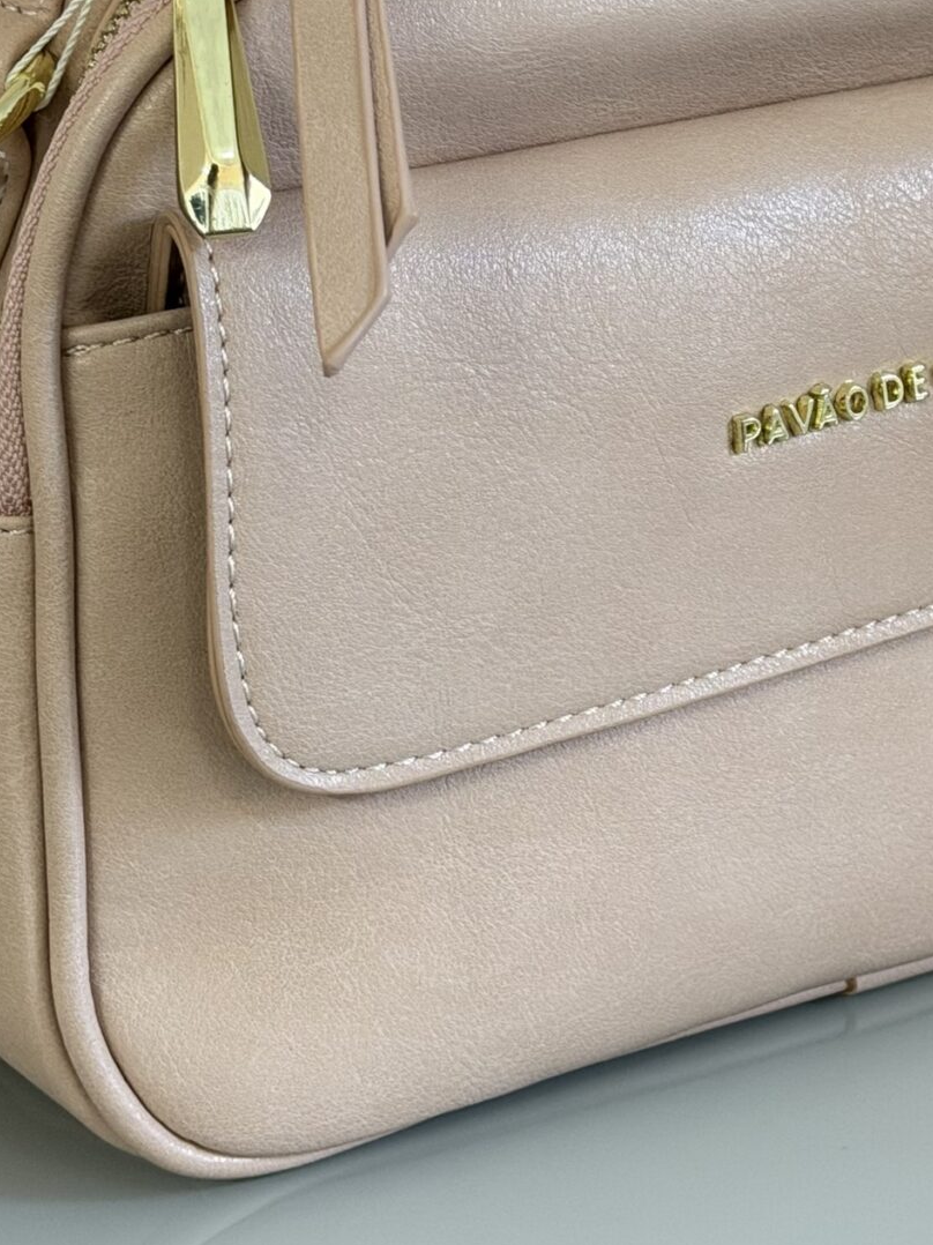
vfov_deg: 17.2
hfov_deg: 12.9
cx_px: 695
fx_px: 4098
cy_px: 310
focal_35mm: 114
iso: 250
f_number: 1.78
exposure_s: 1/60
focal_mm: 6.76
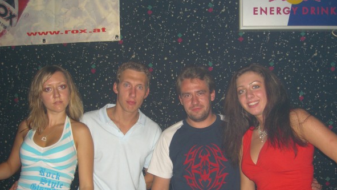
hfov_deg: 48.3
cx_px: 169
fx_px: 375
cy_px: 127
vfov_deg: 28.2
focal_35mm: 42
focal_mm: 7.9
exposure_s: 1/60
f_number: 2.8
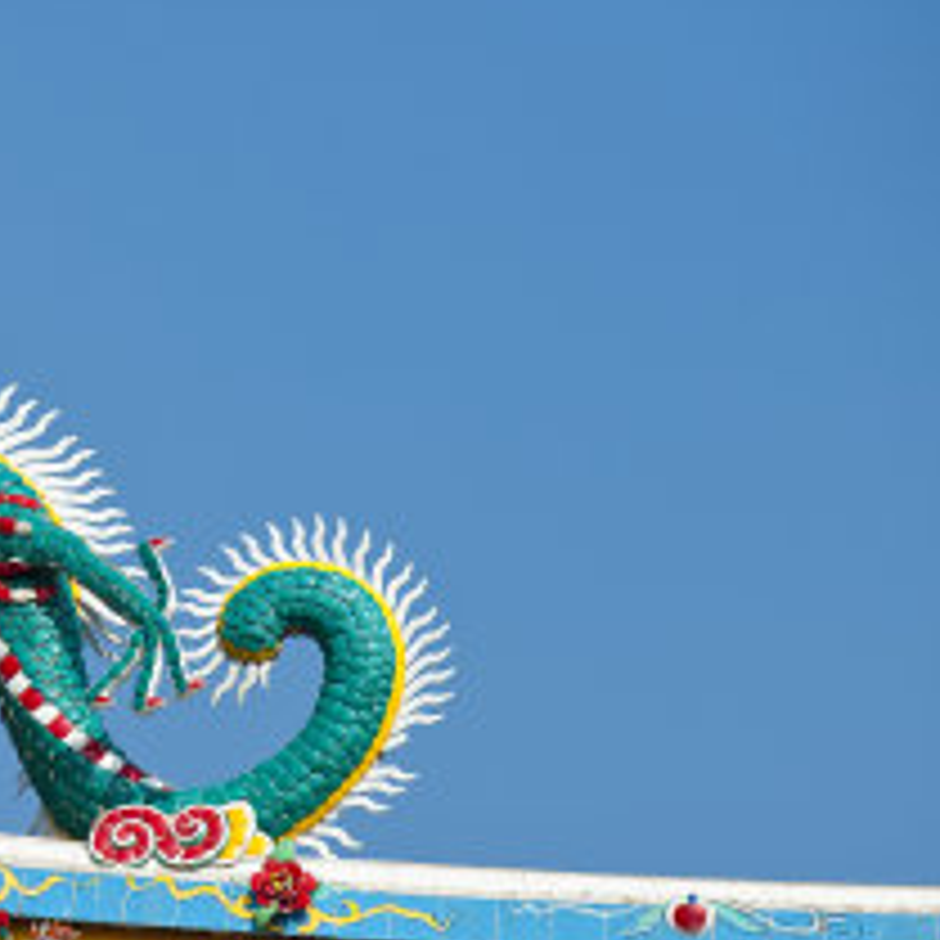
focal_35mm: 498
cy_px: 636
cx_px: -261
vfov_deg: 3.5
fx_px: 15300
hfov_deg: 3.5
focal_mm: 200
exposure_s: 1/1000
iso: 200
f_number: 6.3
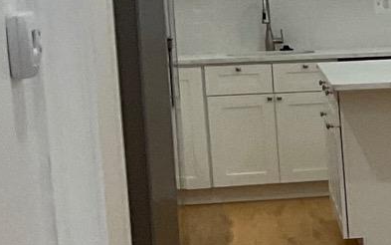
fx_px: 1706
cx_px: 981
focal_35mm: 160
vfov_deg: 8.2
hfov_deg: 10.8
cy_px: 151
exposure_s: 1/120
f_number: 1.8
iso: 64
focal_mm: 3
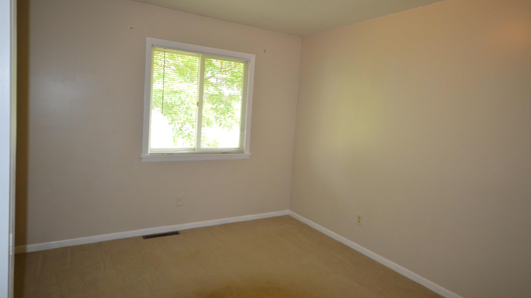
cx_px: 265
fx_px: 310
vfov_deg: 51.4
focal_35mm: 22
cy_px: 134
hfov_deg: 81.2
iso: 900
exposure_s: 1/60
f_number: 4.8
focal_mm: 14
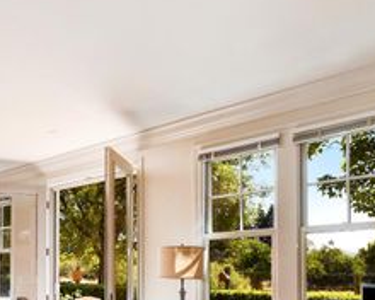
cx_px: 111
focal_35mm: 32
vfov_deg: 42.7
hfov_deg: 54.0
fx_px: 355
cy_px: 258
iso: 100
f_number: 5.6
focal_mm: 10
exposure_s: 1/125
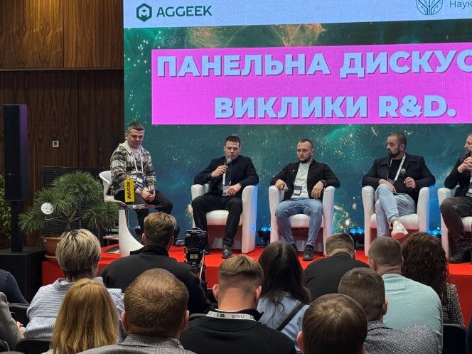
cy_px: 149
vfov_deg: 19.9
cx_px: 311
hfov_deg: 26.2
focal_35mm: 74
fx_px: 1009
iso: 80
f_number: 1.78
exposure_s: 1/212
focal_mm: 6.76
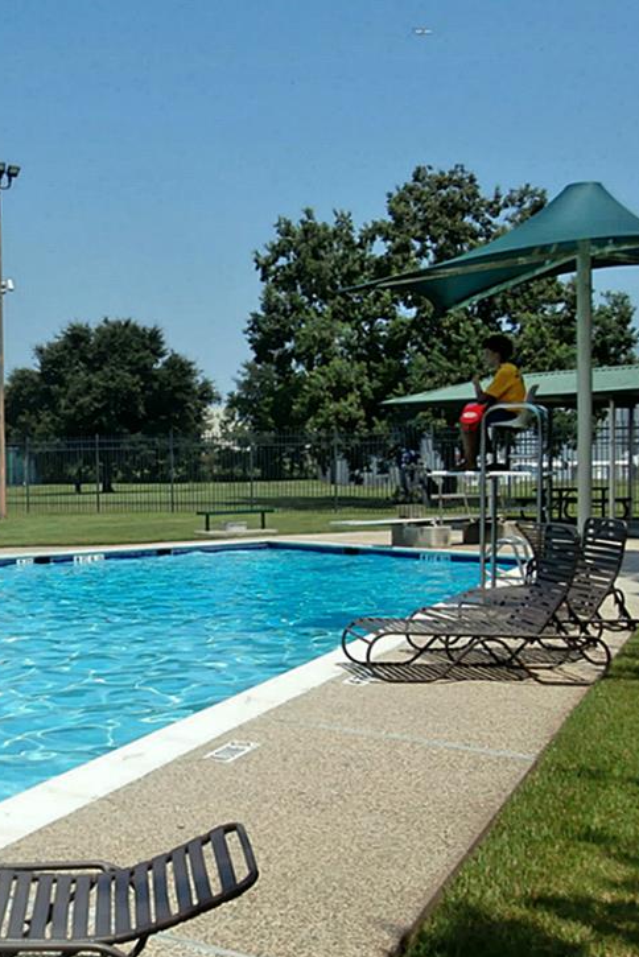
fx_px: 1170
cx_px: 3
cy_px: 496
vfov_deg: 44.5
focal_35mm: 44
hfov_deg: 28.7
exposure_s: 1/1250
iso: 100
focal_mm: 5.36
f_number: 3.5
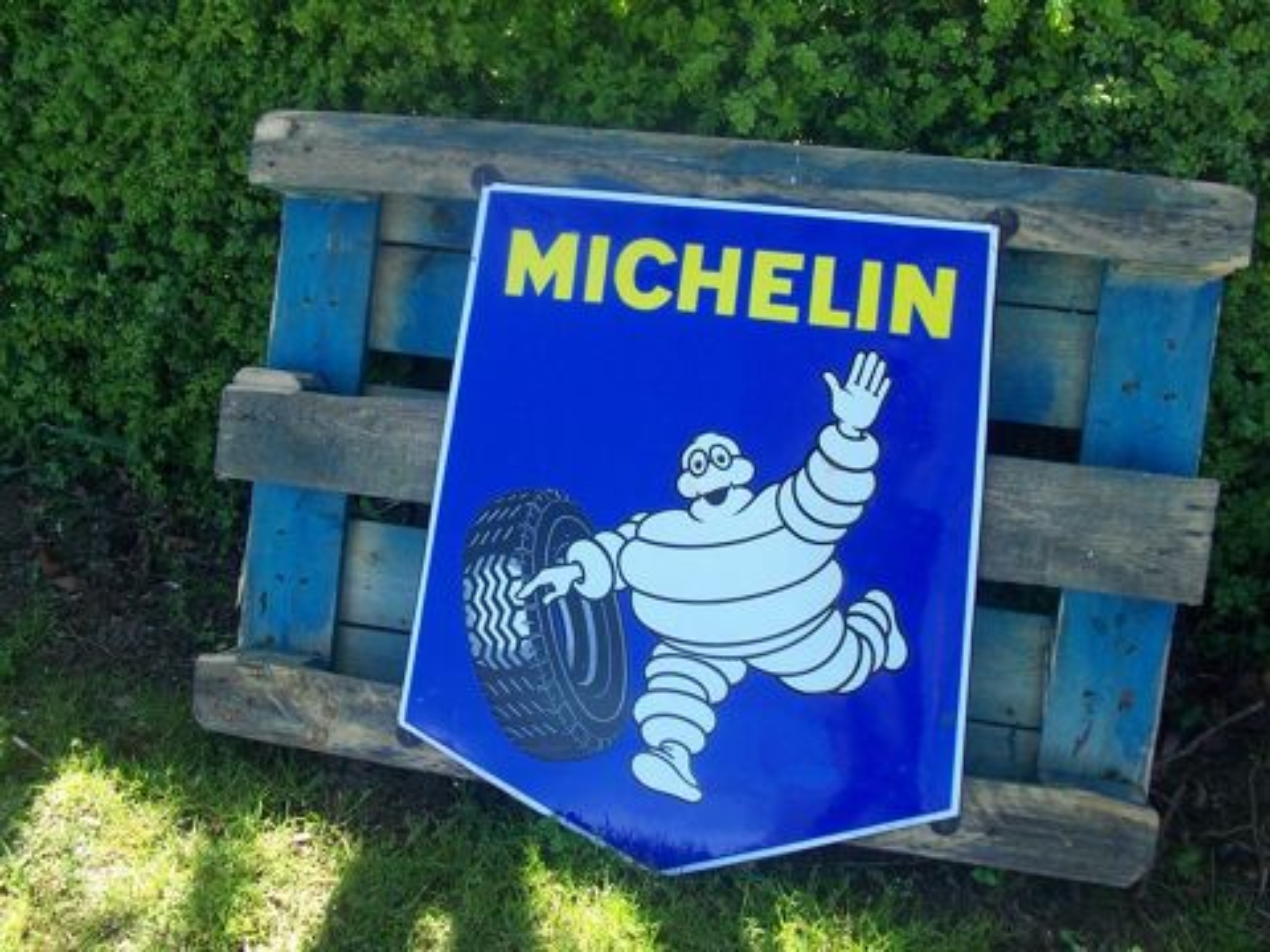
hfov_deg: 52.6
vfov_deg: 40.7
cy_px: 476
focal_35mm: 35
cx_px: 635
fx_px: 1284
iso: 80
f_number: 2.8
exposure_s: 1/180
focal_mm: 6
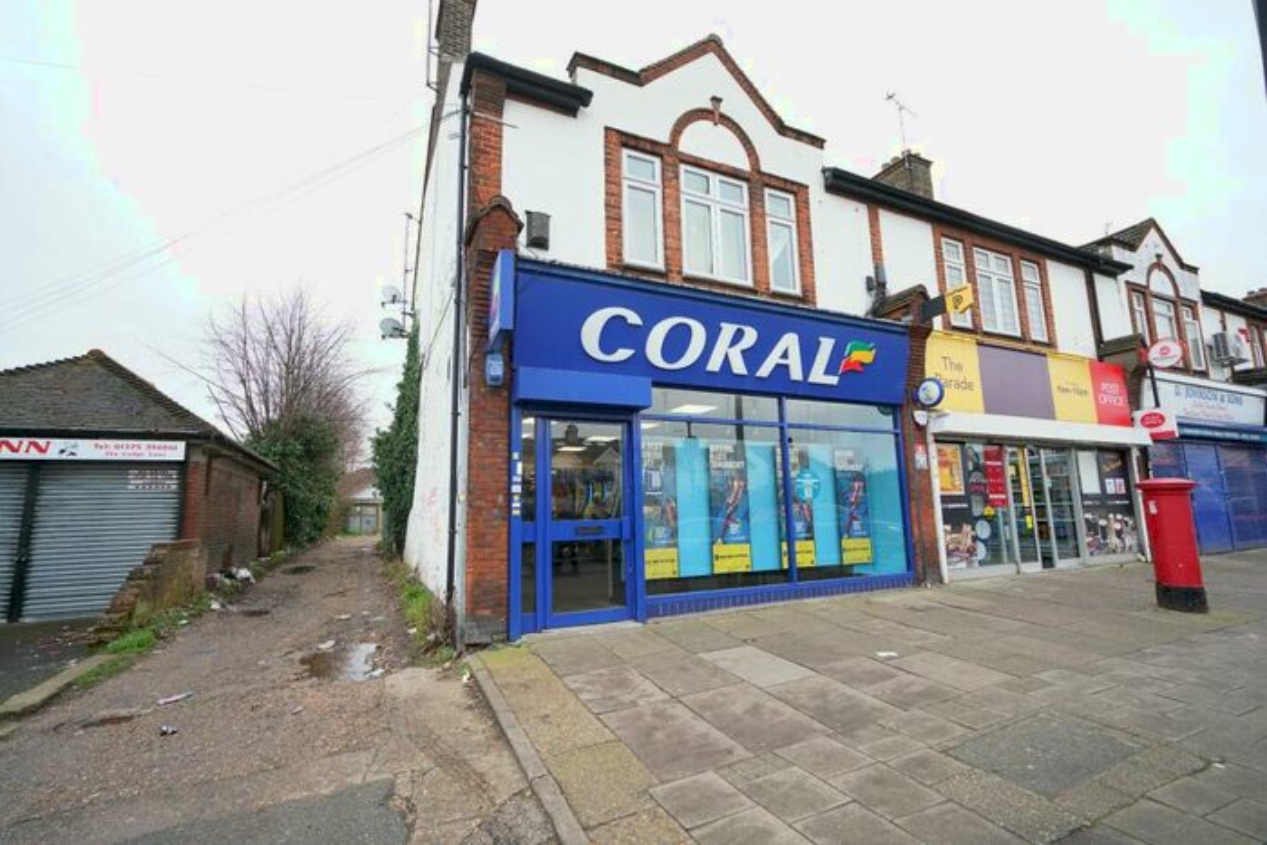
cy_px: 422
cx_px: 634
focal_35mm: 16
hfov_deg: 96.7
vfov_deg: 73.8
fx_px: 563
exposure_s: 1/200
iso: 400
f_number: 4
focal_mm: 16
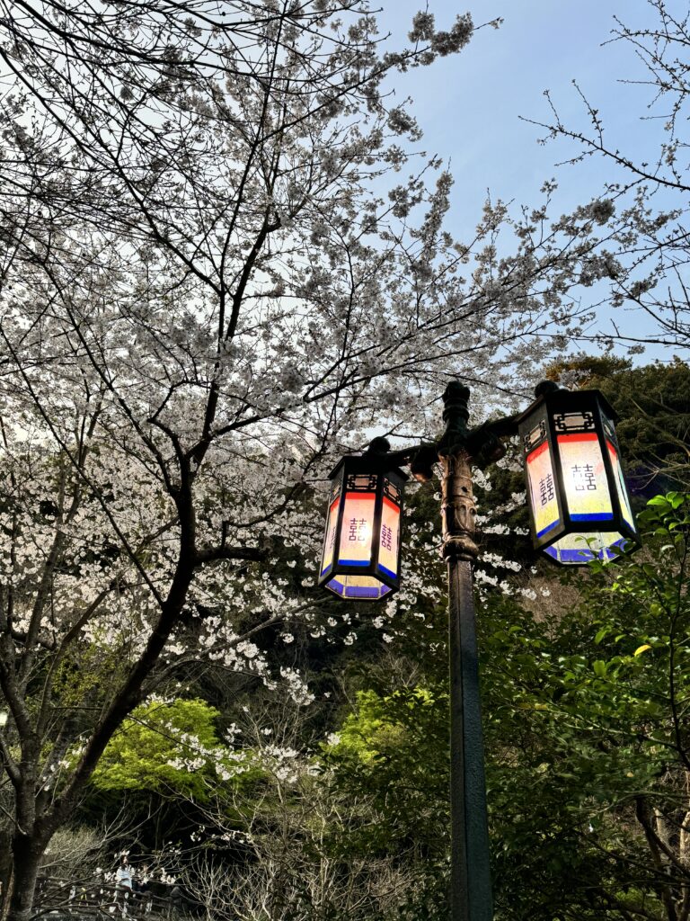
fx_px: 638
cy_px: 460
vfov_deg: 71.6
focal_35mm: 24
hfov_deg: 56.8
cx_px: 345
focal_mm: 6.86
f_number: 1.78
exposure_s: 1/356
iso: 80
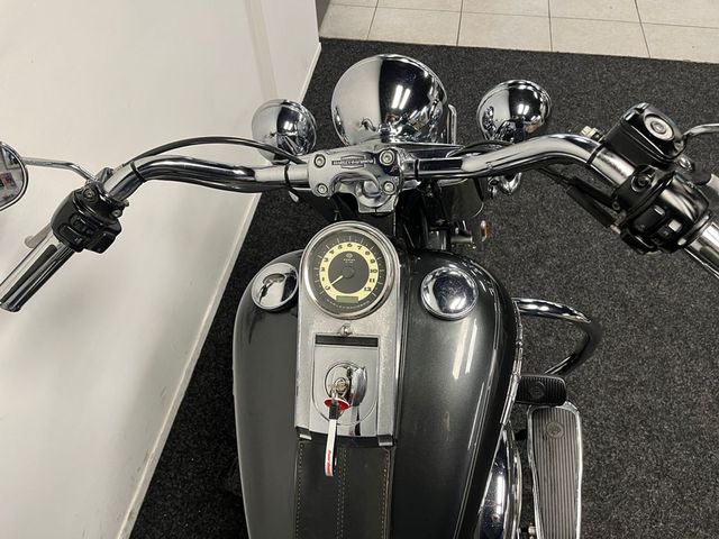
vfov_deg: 53.1
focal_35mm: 26
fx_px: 540
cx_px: 360
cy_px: 270
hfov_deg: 67.3
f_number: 1.6
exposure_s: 1/50
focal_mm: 5.1
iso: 125
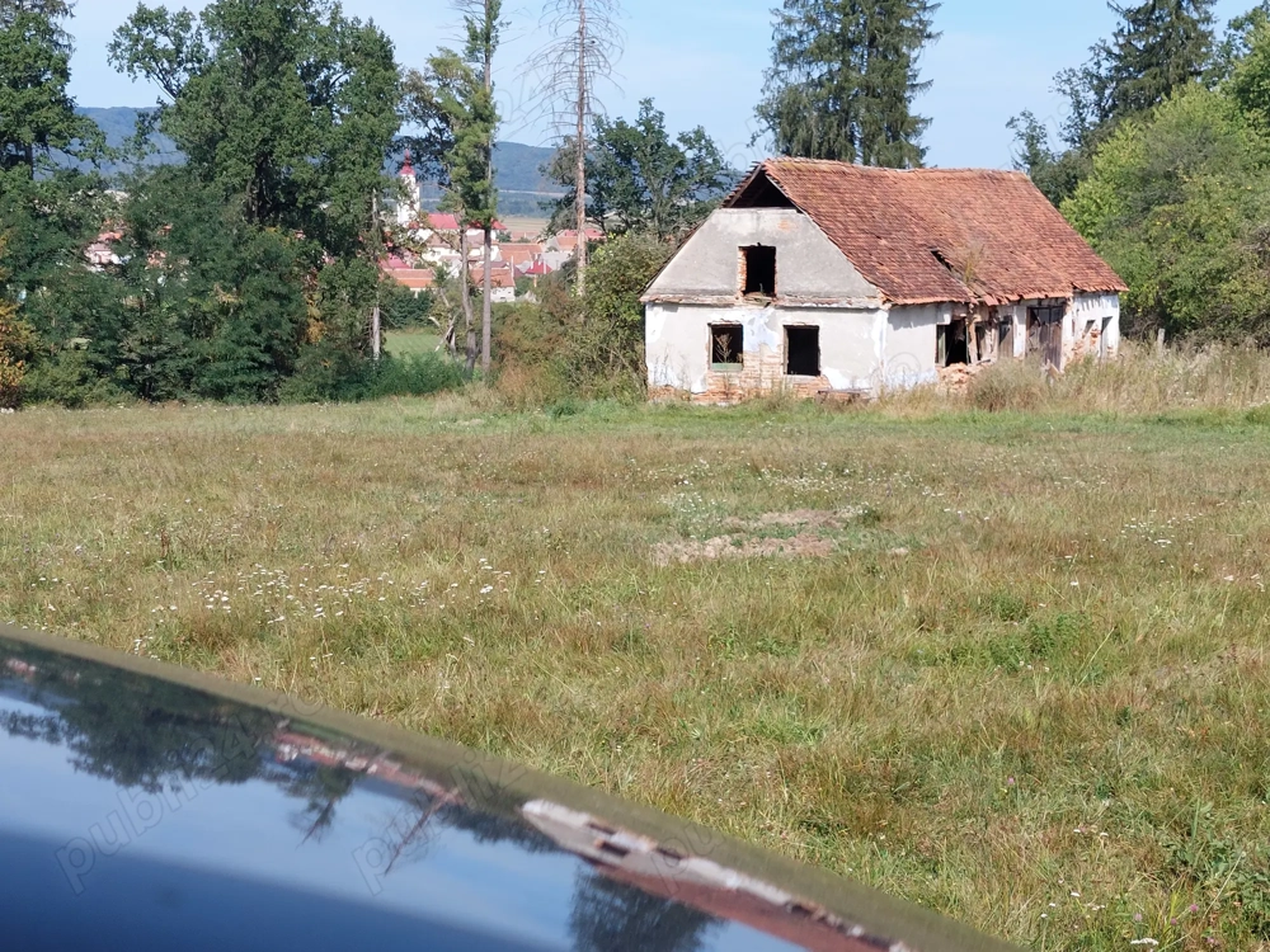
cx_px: 635
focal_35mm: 25
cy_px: 476
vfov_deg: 54.9
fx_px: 917
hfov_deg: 69.4
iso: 40
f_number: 1.8
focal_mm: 5.23
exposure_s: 1/1138
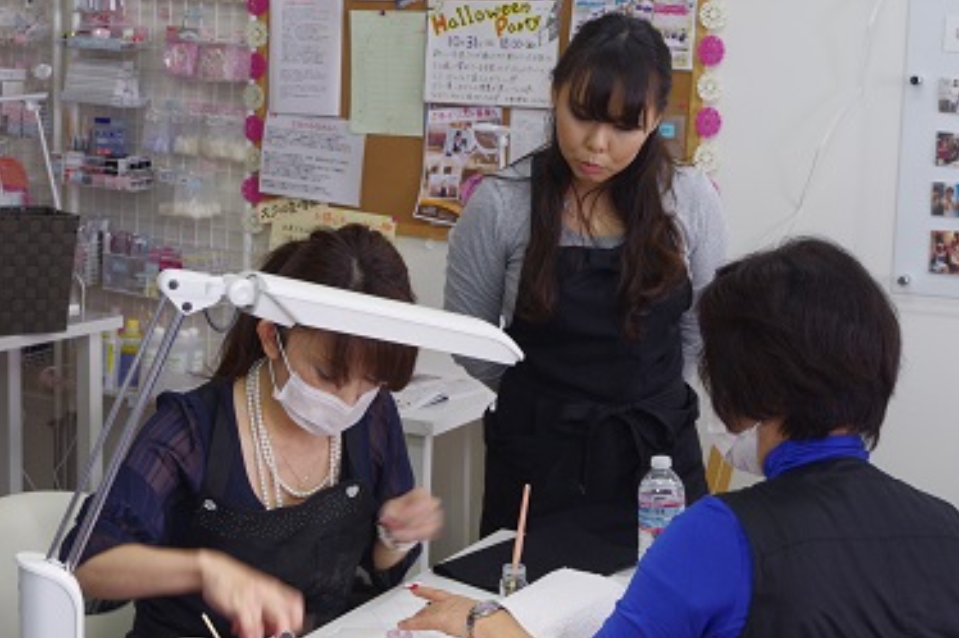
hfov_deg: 32.4
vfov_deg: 21.9
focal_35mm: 62
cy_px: 314
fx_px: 1651
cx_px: 490
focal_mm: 40
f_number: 8
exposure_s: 1/20
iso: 400
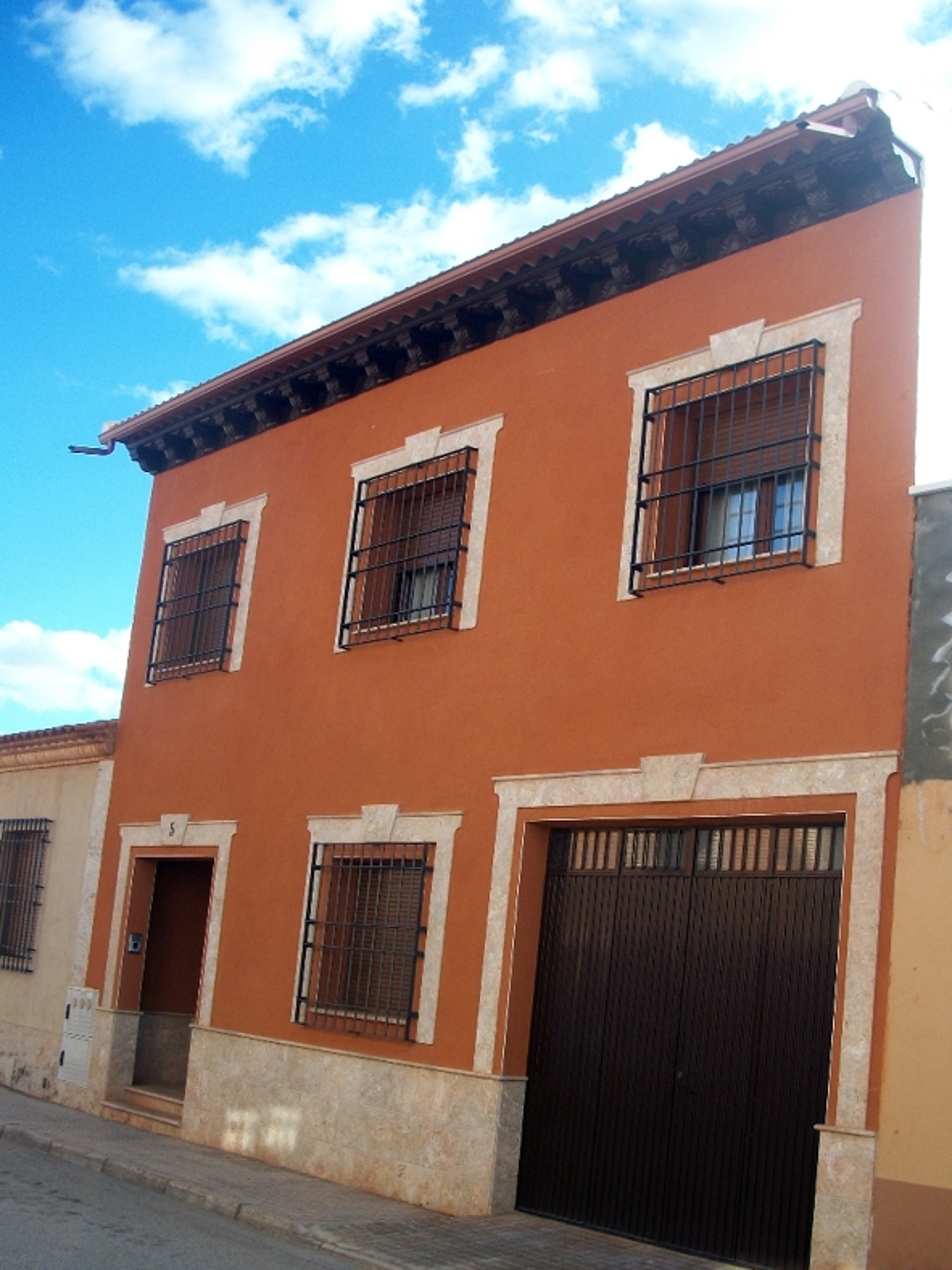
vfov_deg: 46.7
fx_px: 1467
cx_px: 516
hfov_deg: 35.9
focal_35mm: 40
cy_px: 724
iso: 80
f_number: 3.1
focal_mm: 6.3
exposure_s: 1/400
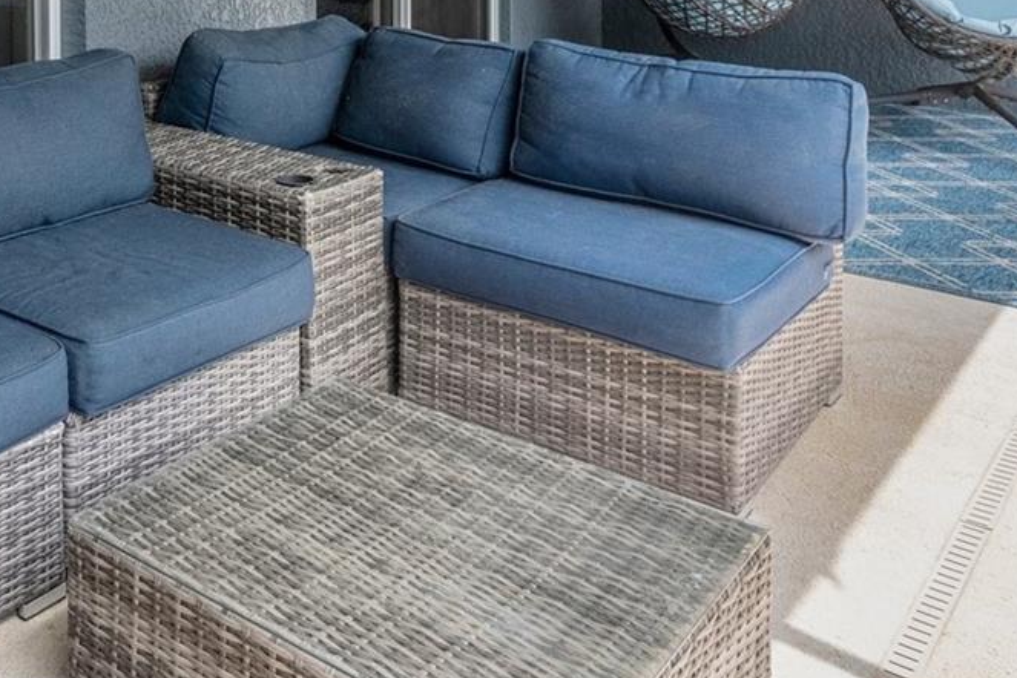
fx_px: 1158
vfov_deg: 28.8
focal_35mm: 41
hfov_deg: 41.9
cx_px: 31
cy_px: -107
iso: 400
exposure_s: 1/160
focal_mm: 17
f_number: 8
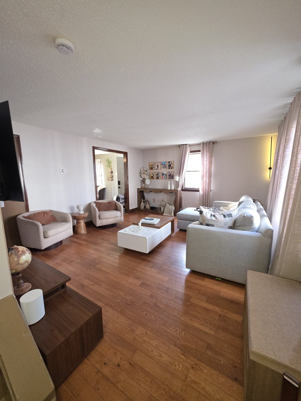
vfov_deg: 106.2
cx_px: 150
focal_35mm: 13
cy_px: 200
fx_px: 151
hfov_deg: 89.9
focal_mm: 2.2
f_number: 1.9
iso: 200
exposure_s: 1/60
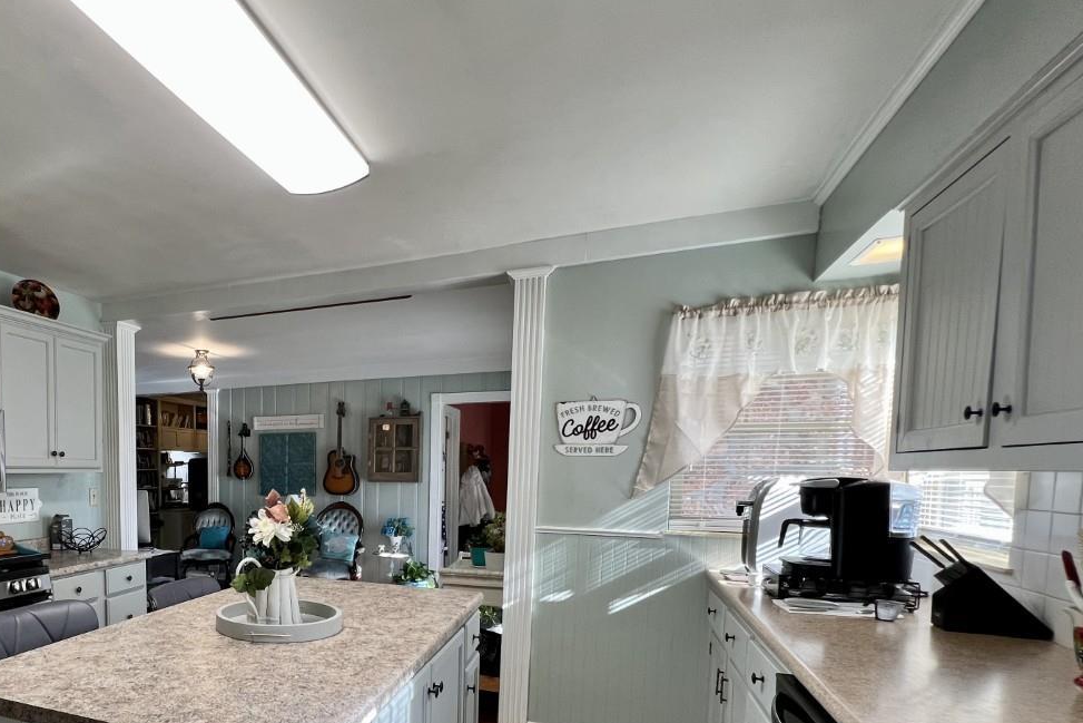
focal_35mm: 20
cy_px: 521
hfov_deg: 78.6
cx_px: 291
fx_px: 602
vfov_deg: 59.4
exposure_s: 1/120
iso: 125
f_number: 1.8
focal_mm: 1.57
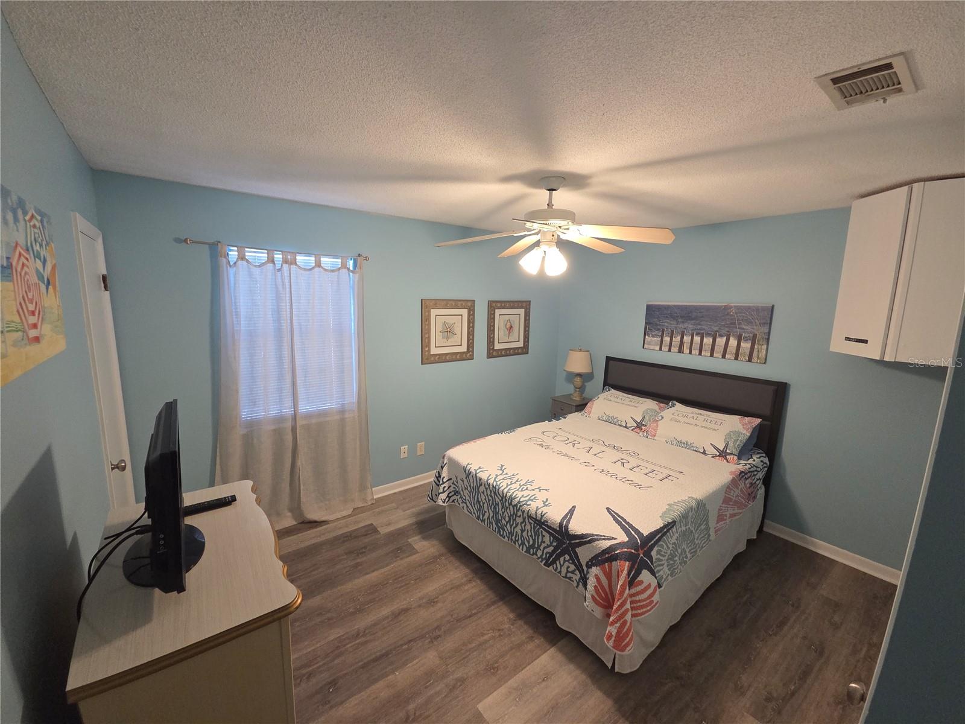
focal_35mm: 13
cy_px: 362
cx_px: 482
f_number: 2.2
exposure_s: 1/60
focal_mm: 2.2
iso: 400
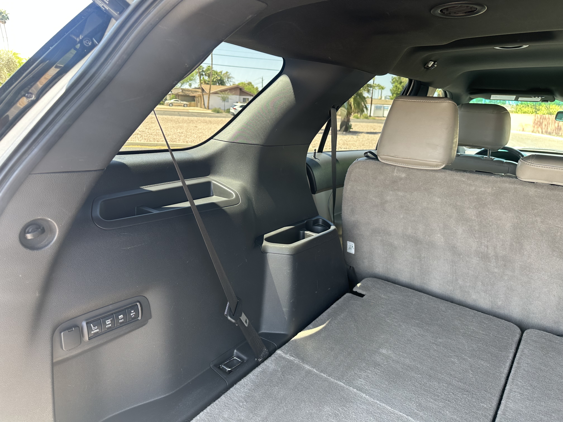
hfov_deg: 71.6
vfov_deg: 56.8
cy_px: 211
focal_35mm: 24
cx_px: 282
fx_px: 390
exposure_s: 1/140
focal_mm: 6.86
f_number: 1.78
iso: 80
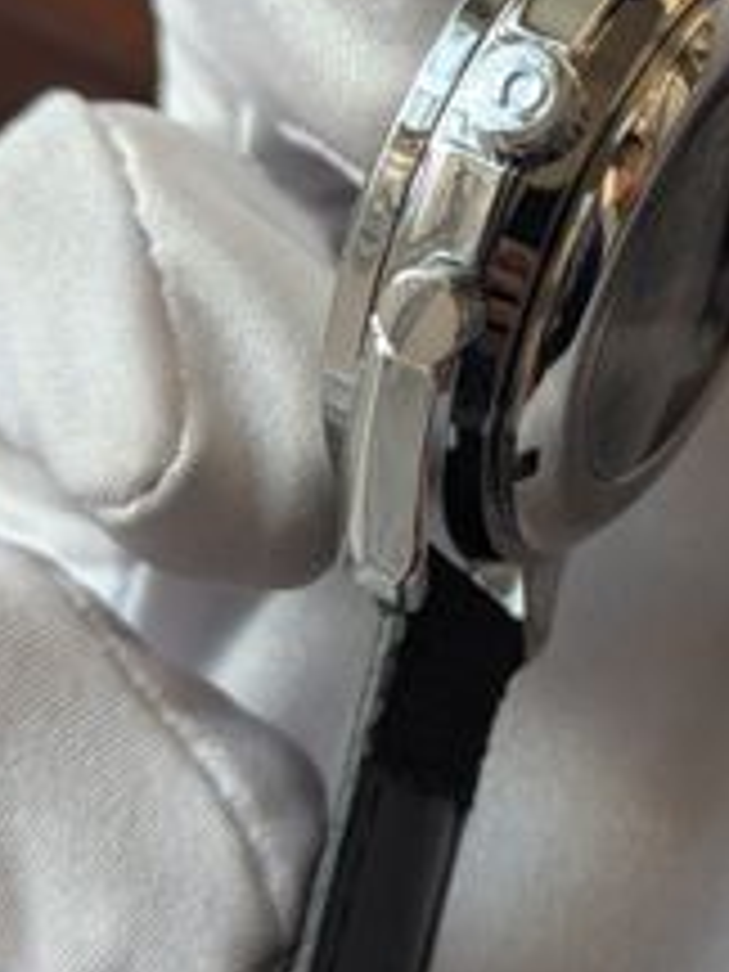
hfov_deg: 16.5
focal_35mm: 89
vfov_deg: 21.9
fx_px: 2499
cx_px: 551
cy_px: 333
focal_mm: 6.81
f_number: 1.85
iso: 44
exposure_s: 1/299
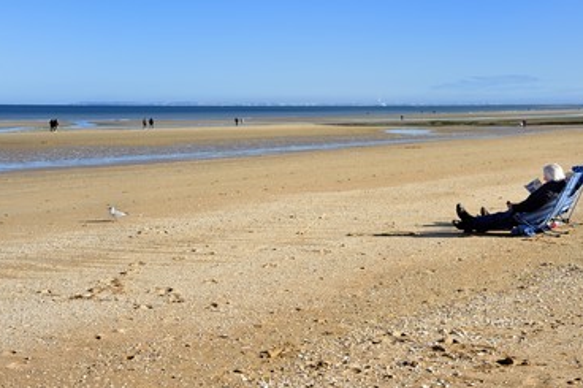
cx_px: 303
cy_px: 181
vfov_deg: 21.2
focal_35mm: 64
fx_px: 1036
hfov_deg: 31.4
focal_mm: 56
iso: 200
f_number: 11
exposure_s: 1/320
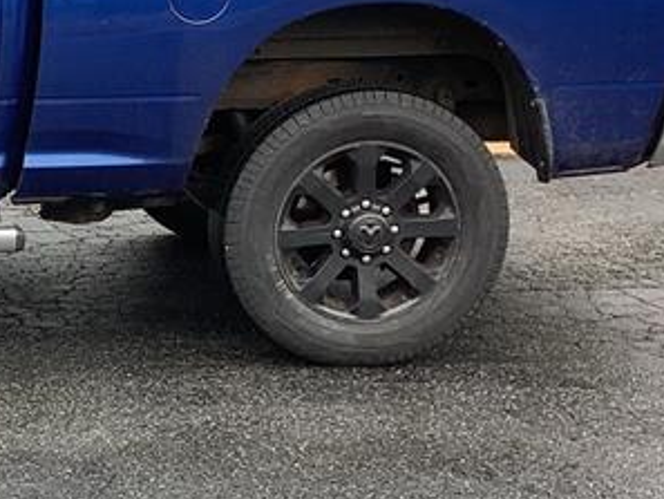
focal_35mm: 107
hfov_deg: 17.4
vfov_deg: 13.8
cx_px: -174
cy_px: 260
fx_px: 2053
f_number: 2.4
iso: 50
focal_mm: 3.3
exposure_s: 1/120
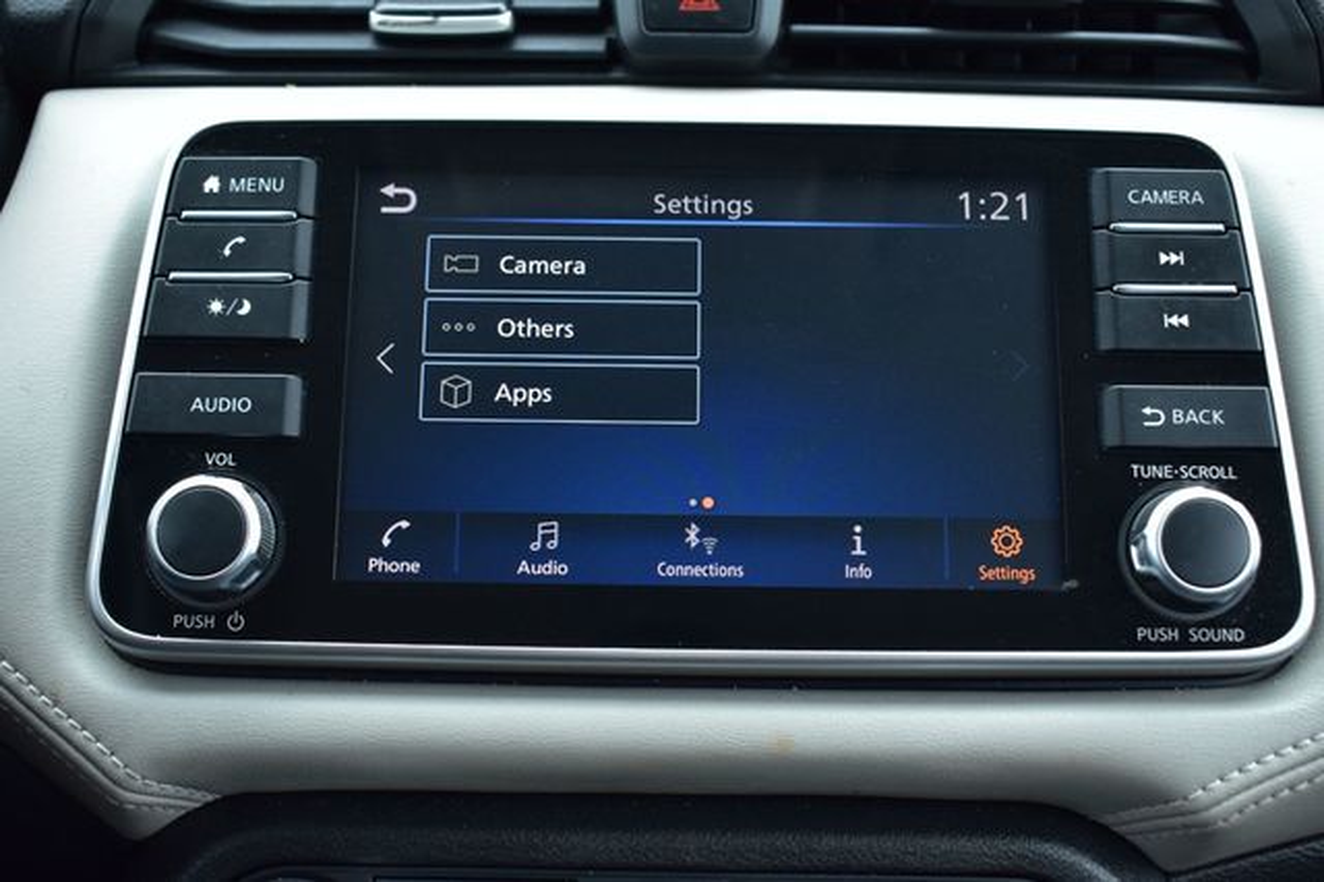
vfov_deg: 31.9
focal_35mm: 42
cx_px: 662
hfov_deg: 46.4
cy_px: 441
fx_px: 1544
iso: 400
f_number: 5
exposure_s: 1/80
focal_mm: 28
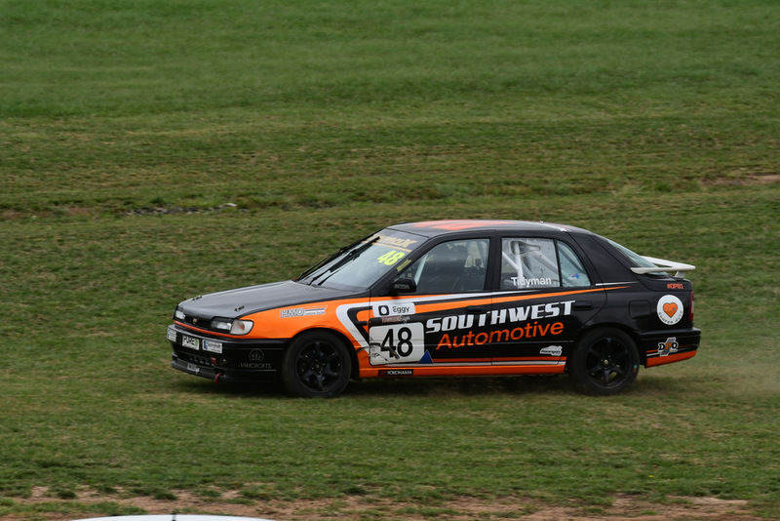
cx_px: 390
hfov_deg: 3.6
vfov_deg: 2.4
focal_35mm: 570
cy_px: 260
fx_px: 12354
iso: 500
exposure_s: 1/640
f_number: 11
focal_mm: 380
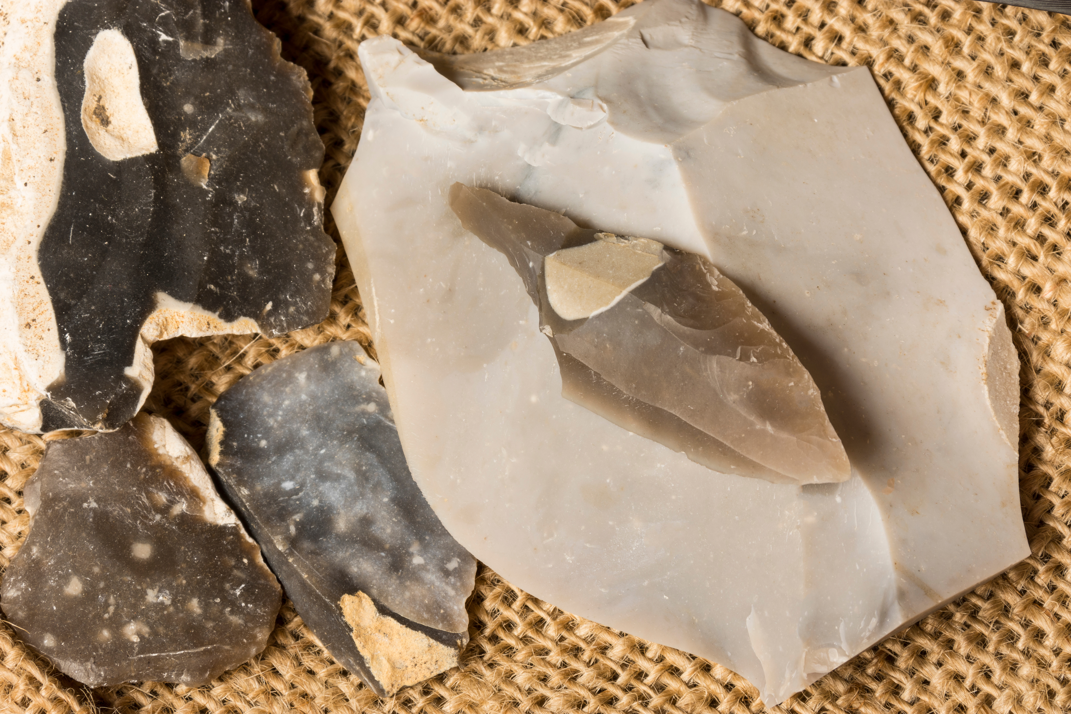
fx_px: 7363
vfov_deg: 5.6
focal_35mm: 248
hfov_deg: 8.3
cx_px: 536
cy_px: 357
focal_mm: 165
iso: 100
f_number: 22
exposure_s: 1/200
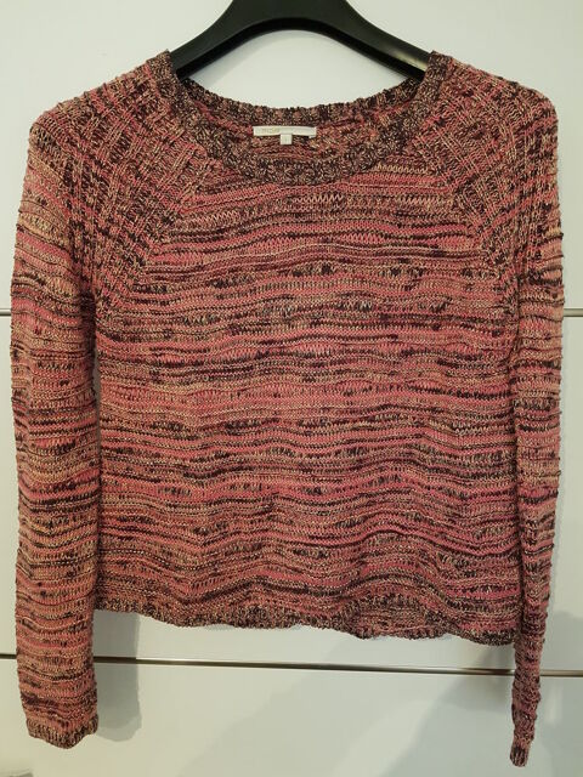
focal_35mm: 26
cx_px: 292
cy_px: 388
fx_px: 584
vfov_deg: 67.3
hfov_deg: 53.1
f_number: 1.7
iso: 200
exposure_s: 1/13
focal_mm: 4.2
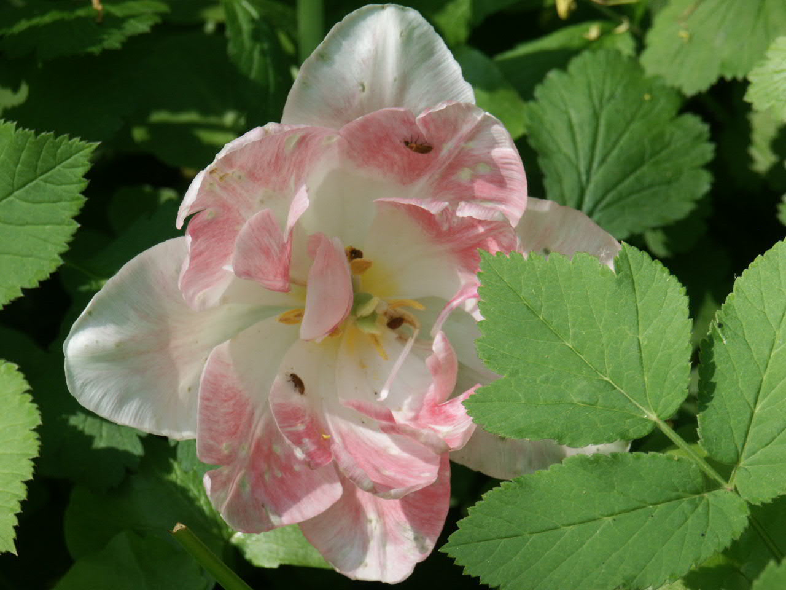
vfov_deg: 7.4
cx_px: 393
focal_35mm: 200
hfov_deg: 9.9
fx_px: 4541
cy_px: 295
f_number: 5.6
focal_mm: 50.69
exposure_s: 1/180
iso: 100
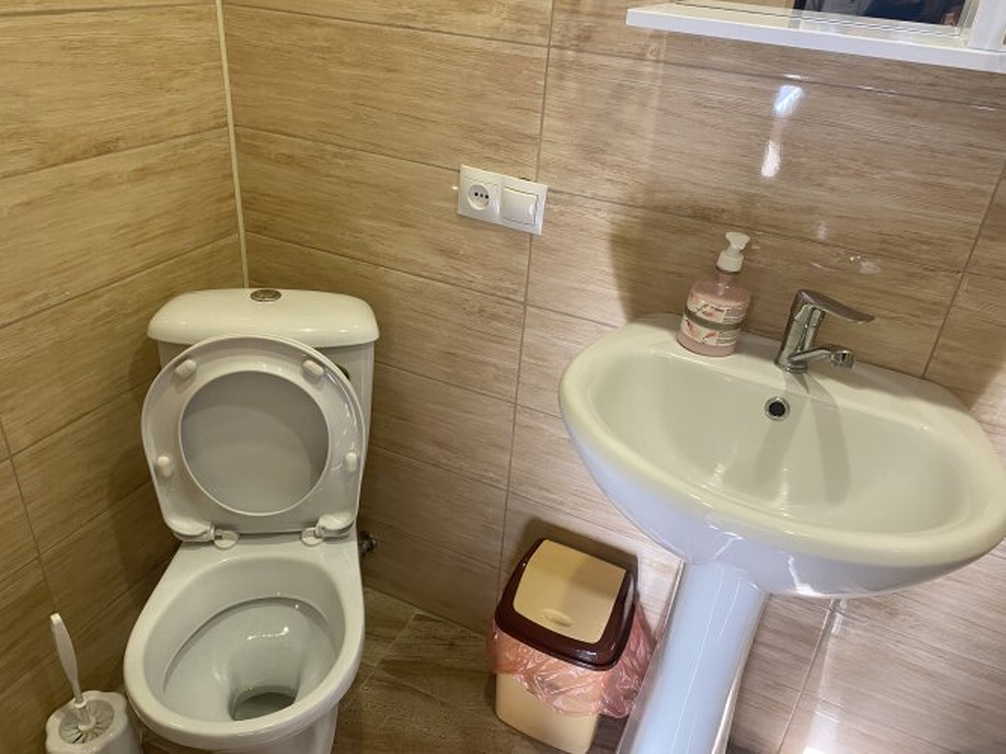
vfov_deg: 53.0
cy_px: 377
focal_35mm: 26
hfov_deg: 67.3
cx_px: 503
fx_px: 755
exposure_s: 1/82
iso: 125
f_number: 1.8
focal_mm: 4.25
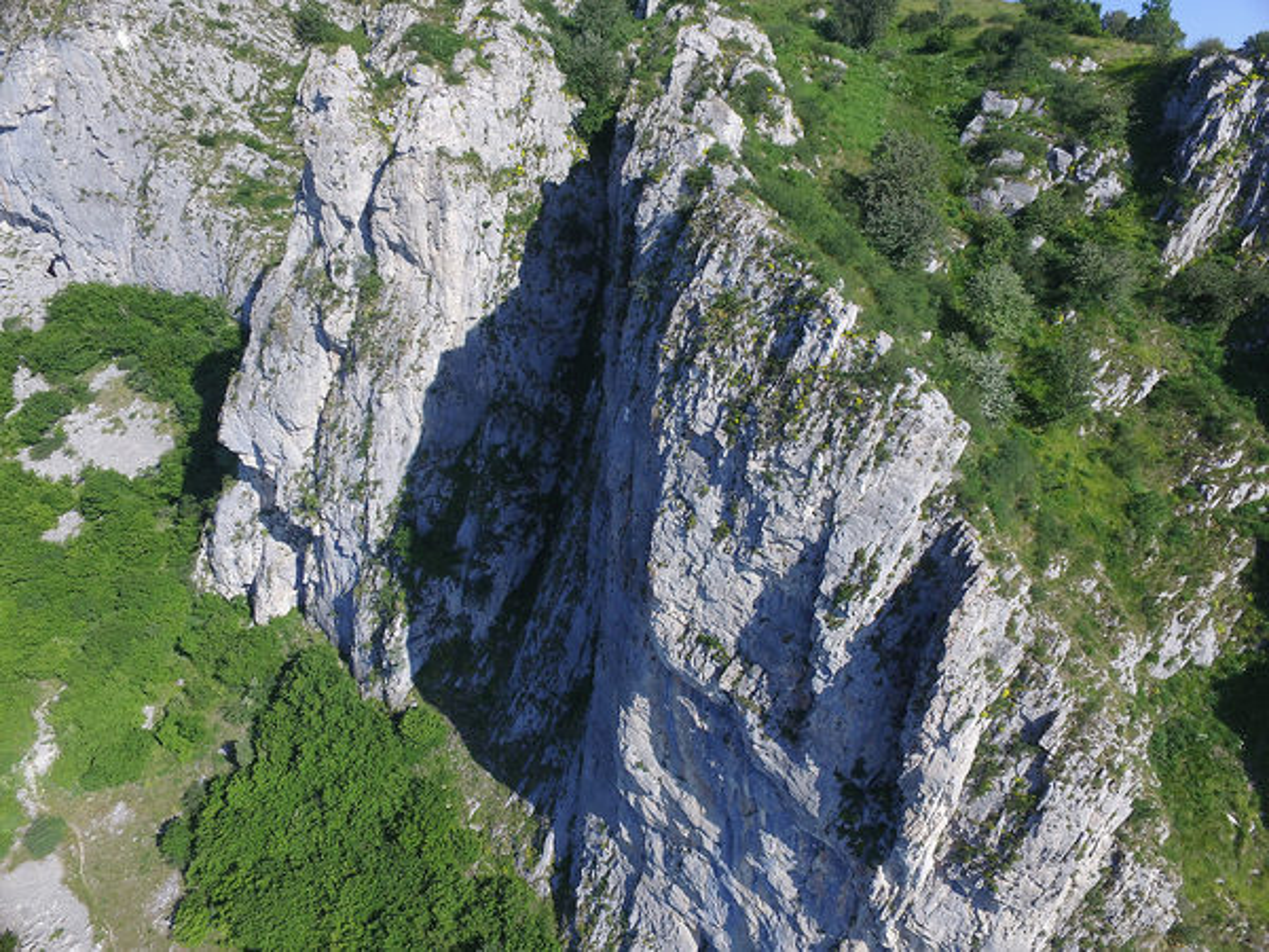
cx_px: 634
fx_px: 733
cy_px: 476
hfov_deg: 81.7
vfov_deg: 66.0
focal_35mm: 20
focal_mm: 3.61
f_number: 2.8
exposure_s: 1/697
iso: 100
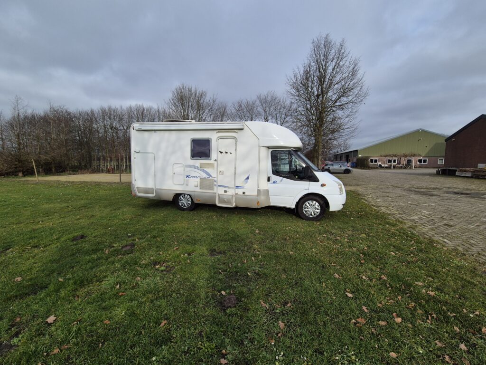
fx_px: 183
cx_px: 243
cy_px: 182
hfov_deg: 106.2
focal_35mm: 13
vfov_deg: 89.9
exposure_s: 1/1792
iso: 50
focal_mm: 2.2
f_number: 2.2
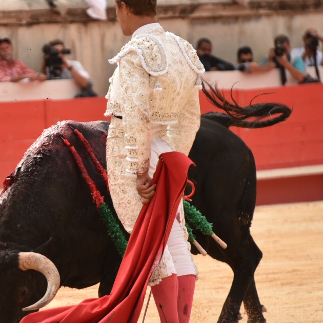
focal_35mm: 459
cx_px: 16
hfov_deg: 3.8
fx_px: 4846
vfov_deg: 3.8
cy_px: 152
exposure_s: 1/1600
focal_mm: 210
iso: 500
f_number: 5.6
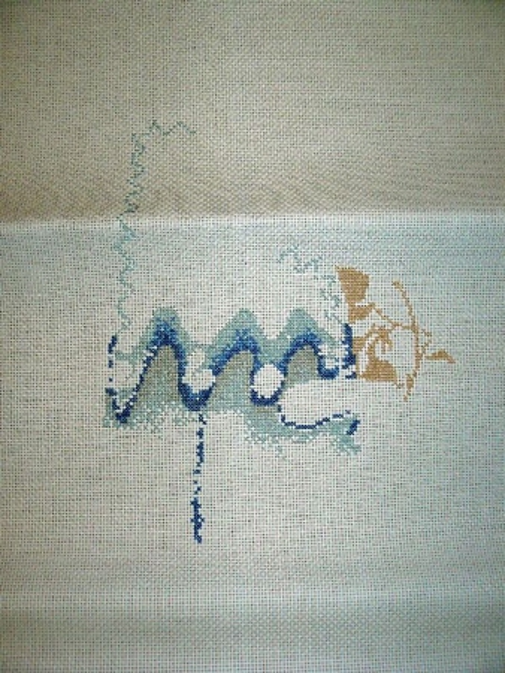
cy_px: 336
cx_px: 252
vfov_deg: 51.3
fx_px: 700
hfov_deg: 39.7
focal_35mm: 36
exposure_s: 1/30
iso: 100
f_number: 2.8
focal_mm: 6
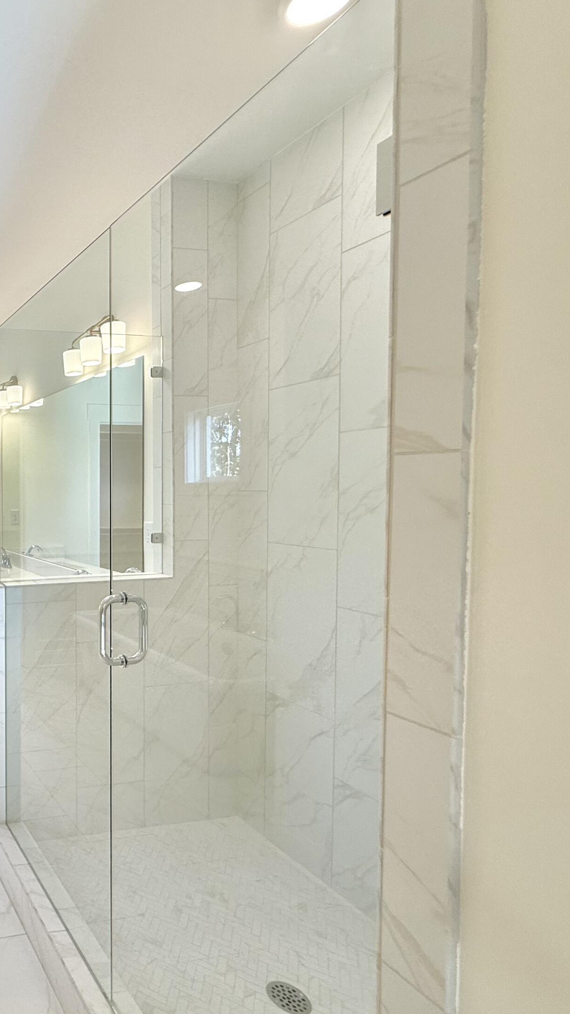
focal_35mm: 21
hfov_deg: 41.0
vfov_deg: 83.8
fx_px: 564
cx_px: -80
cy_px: 512
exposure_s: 1/164
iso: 64
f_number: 2.2
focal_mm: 2.22
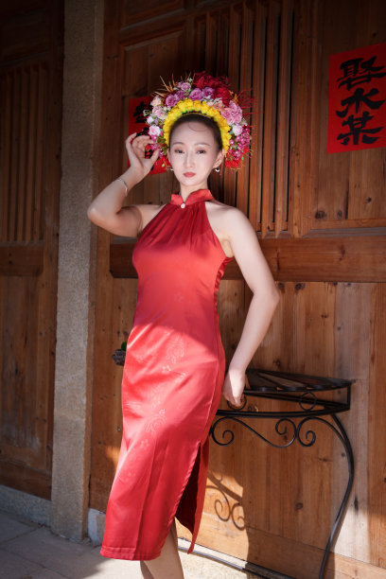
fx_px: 563
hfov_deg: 37.9
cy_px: 290
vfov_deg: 54.4
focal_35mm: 35
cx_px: 193
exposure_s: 1/320
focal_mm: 35
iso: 100
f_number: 4
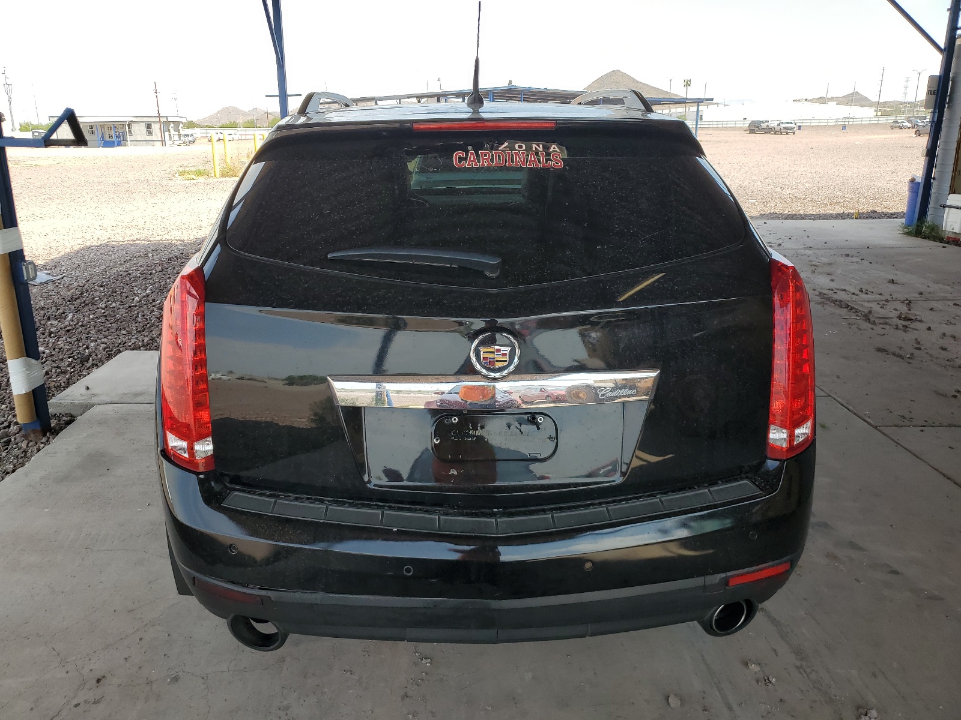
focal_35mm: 26
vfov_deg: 53.1
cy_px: 360
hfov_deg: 67.3
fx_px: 722
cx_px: 480
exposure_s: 1/1000
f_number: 1.5
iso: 50
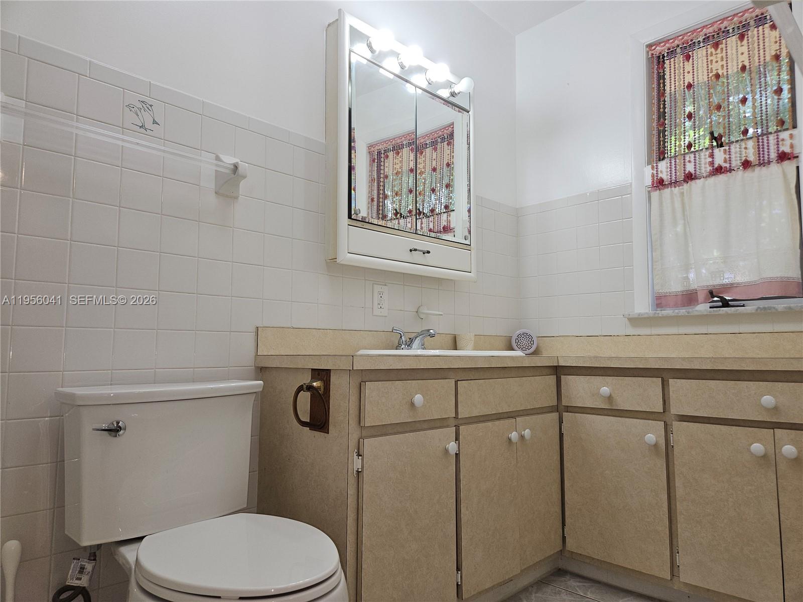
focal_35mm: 23
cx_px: 402
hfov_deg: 73.9
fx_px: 534
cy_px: 301
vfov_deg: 58.9
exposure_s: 1/60
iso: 25
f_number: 1.8
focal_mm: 5.4
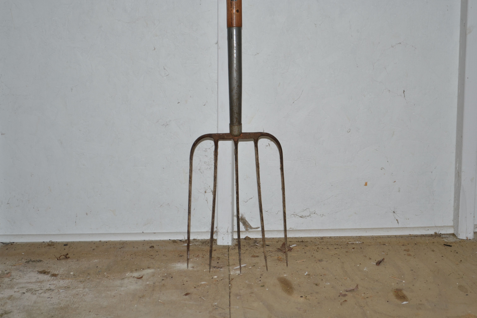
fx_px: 1093
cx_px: 238
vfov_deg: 16.6
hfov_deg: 24.6
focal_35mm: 82
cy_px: 159
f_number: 5.6
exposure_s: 1/200
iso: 200
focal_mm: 55
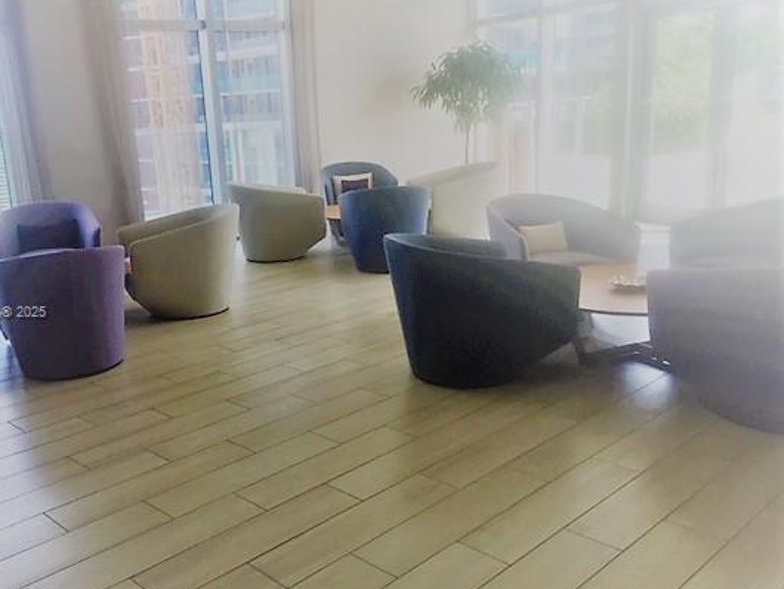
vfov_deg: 40.7
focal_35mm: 35
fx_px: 793
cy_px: 314
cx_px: 315
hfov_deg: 52.3
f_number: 2.2
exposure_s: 1/159
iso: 32
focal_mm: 4.15
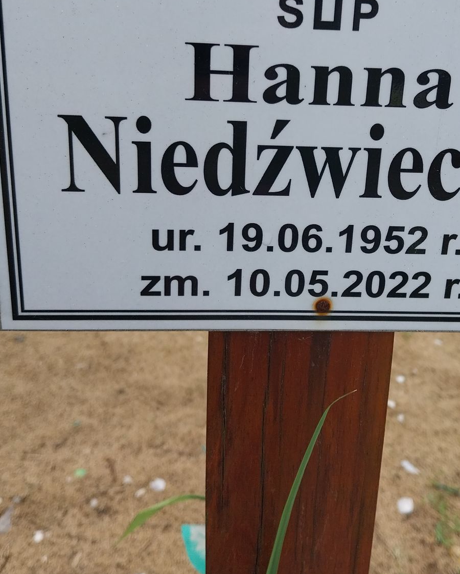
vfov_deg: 39.6
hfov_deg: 32.6
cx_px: 293
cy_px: 171
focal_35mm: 46
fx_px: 783
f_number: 1.8
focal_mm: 4
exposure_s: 1/547
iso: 25
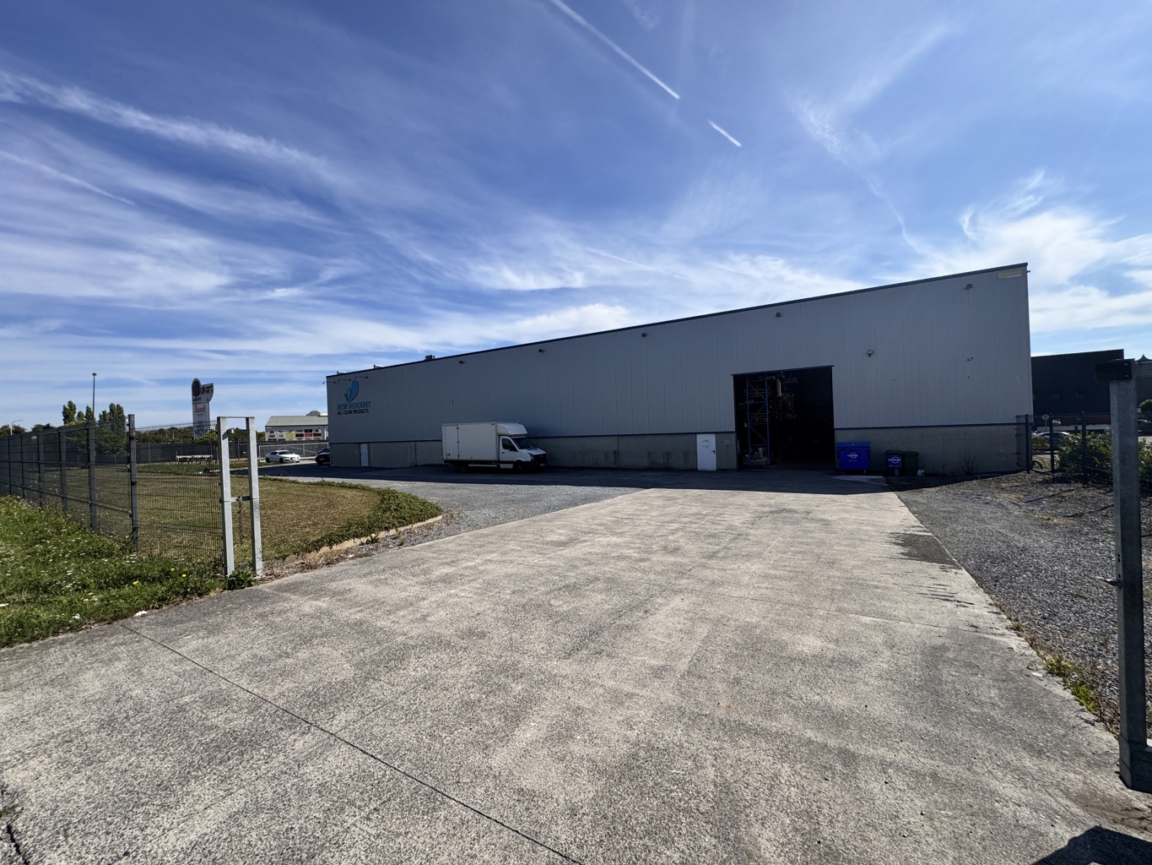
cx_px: 576
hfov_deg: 102.1
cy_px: 432
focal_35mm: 14
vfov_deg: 85.7
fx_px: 466
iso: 50
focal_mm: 2.22
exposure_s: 1/2770
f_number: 2.2
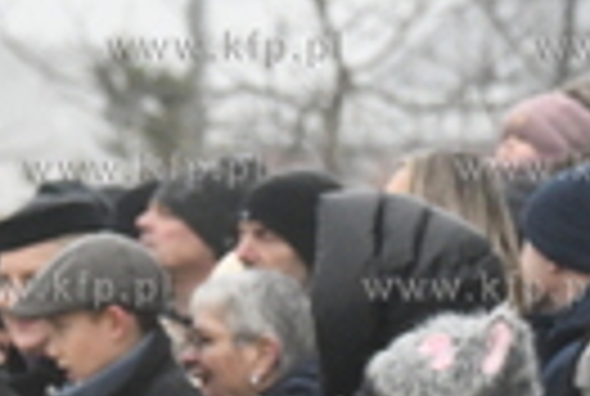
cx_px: -45
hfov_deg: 3.7
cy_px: 475
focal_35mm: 558
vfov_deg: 2.5
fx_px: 9166
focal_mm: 122
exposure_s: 1/3200
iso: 10000
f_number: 5.6
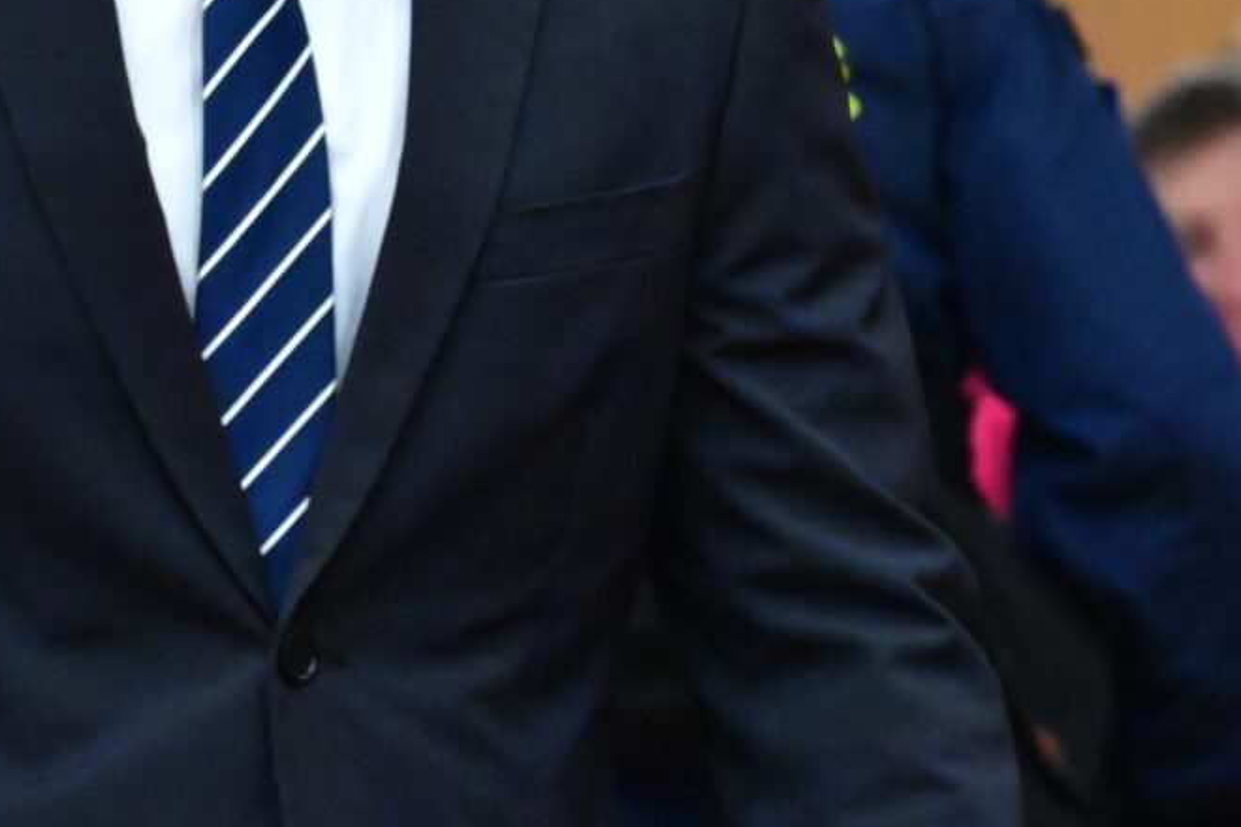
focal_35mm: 776
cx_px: 790
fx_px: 26748
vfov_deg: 1.8
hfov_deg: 2.7
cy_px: 358
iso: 8000
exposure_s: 1/200
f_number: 5
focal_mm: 200
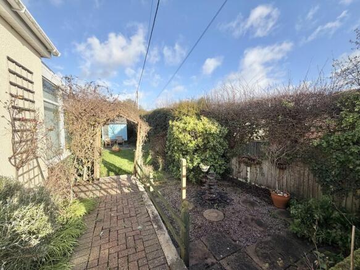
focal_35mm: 14
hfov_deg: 102.1
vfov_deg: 85.7
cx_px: 180
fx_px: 146
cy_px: 135
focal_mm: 2.22
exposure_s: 1/770
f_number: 2.2
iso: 40
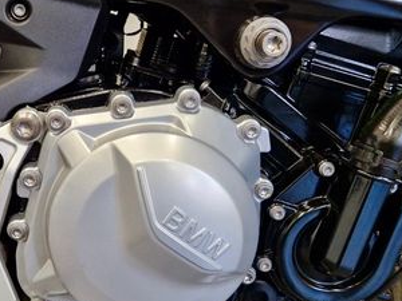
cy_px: 150
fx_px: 569
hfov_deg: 38.2
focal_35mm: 49
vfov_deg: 29.7
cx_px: 115
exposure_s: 1/100
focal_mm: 5.4
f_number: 1.8
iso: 800
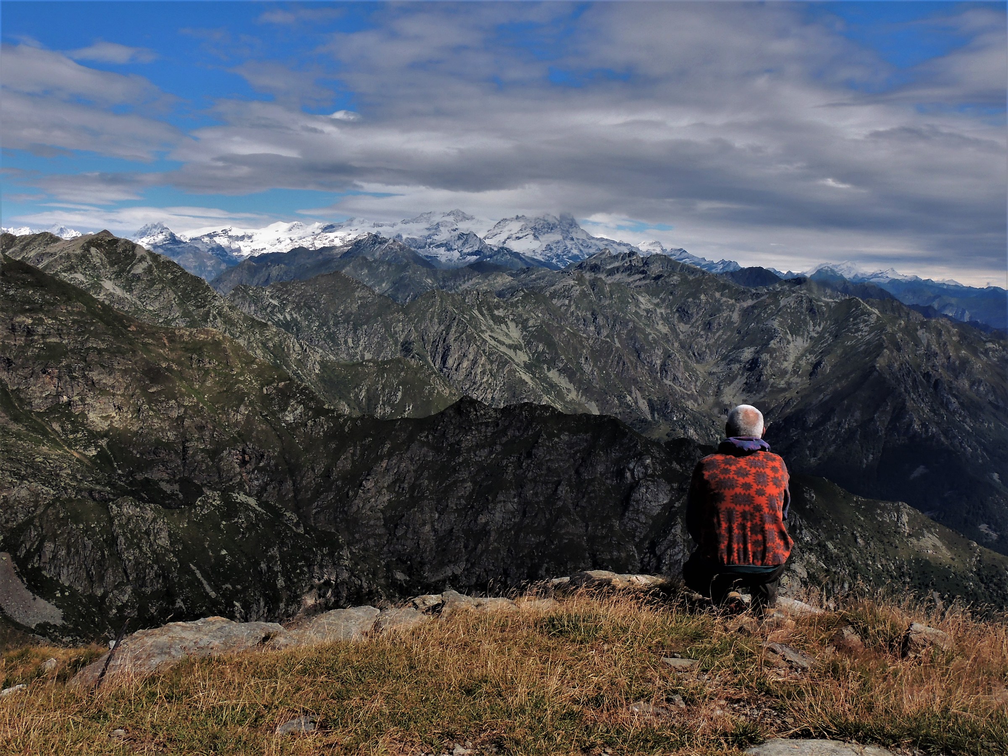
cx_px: 504
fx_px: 1019
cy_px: 378
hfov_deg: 52.6
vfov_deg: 40.7
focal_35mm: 35
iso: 100
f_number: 8.1
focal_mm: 6.2
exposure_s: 1/320
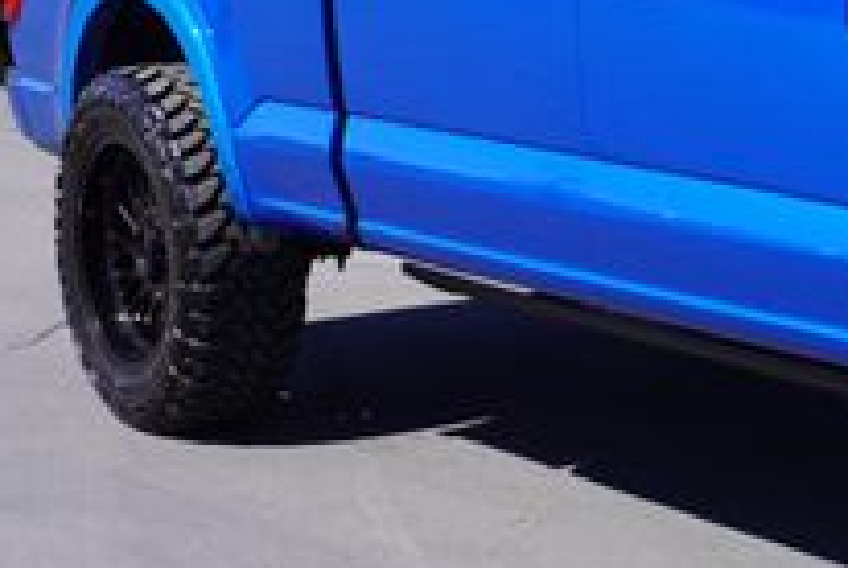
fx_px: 2642
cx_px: 1173
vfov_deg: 12.3
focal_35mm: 112
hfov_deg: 16.9
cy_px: 218
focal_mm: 24
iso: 100
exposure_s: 1/125
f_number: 9
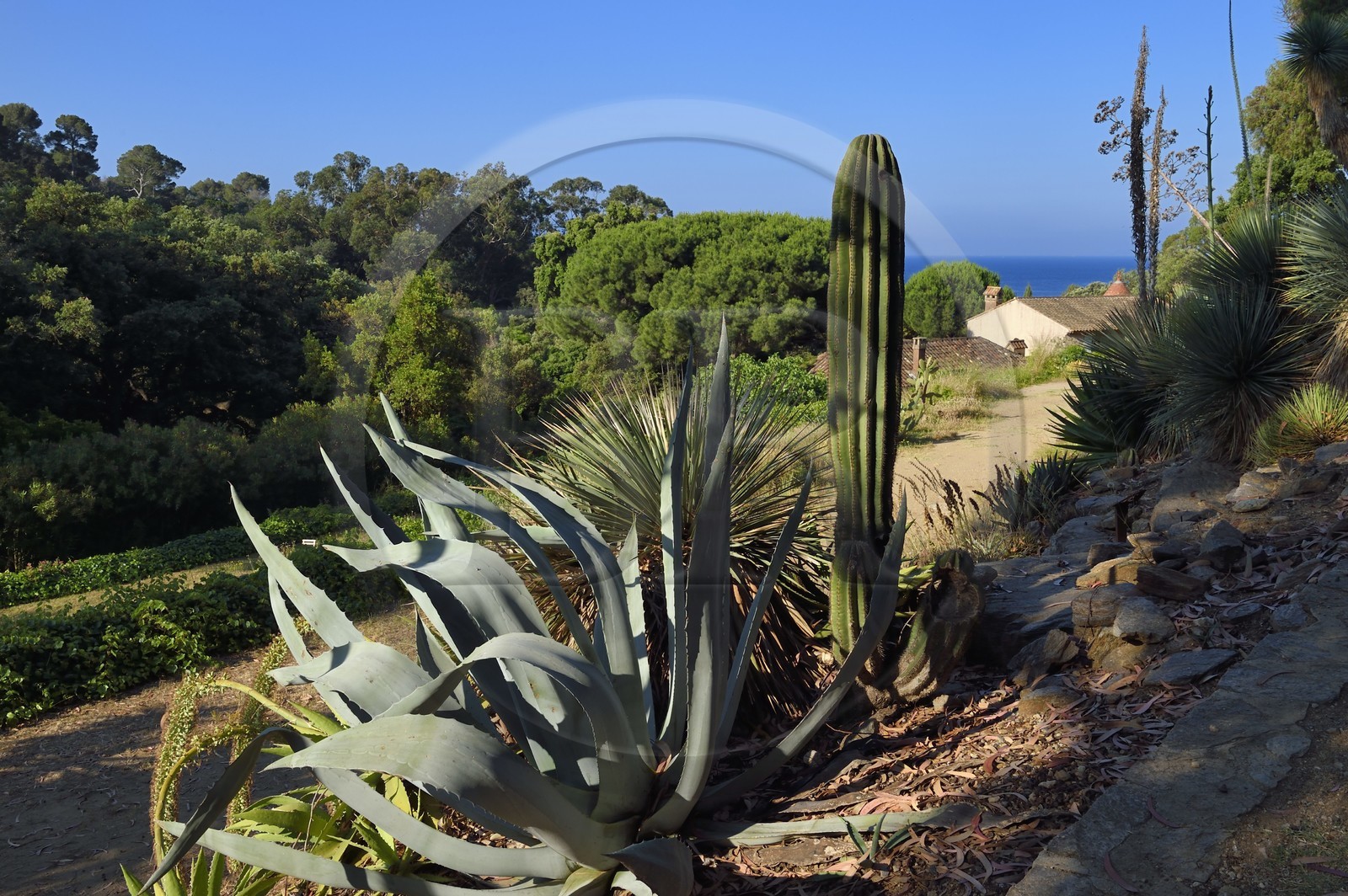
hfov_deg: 55.8
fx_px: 1272
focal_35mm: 34
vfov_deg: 38.8
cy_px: 448
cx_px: 674
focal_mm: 34
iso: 200
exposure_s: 1/200
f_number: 14
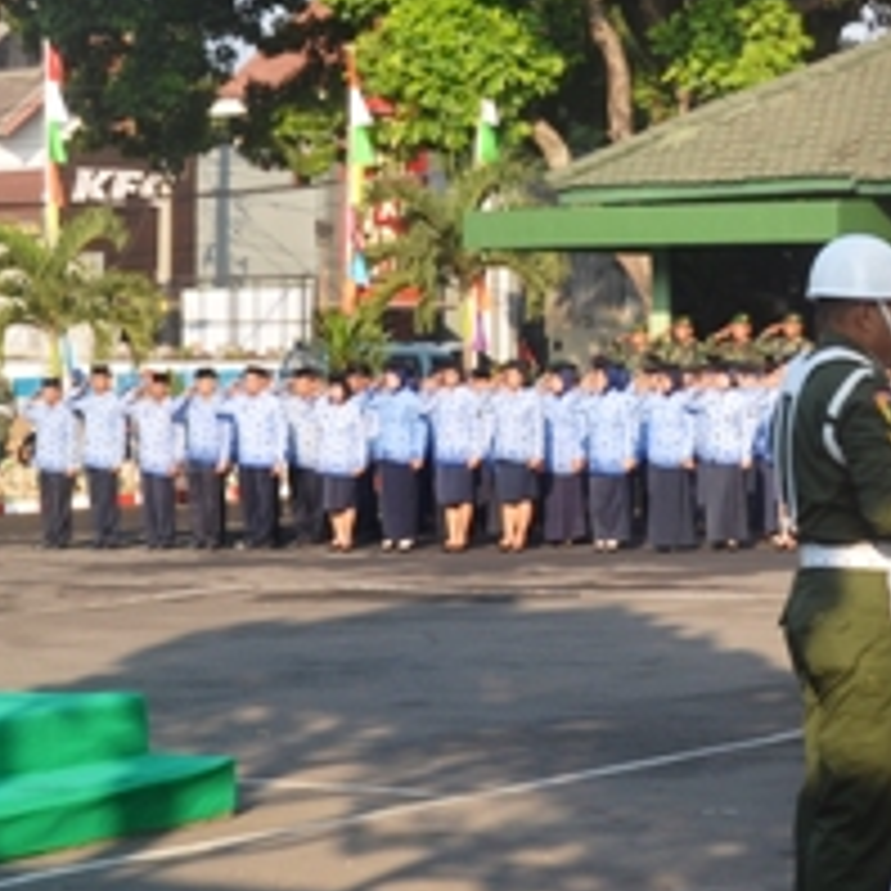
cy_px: 162
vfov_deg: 15.1
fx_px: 3349
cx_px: 724
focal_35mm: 115
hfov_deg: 15.1
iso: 100
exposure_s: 1/125
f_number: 7.1
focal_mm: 28
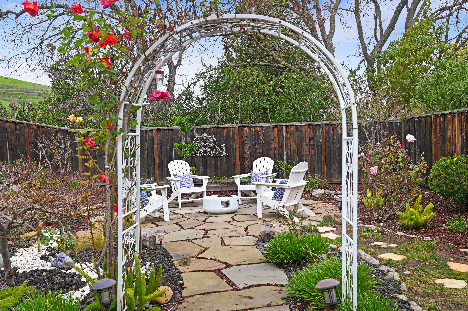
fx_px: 390
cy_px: 156
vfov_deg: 43.6
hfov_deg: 62.0
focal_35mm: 30
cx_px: 234
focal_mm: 30
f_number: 5.6
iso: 320
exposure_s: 1/250
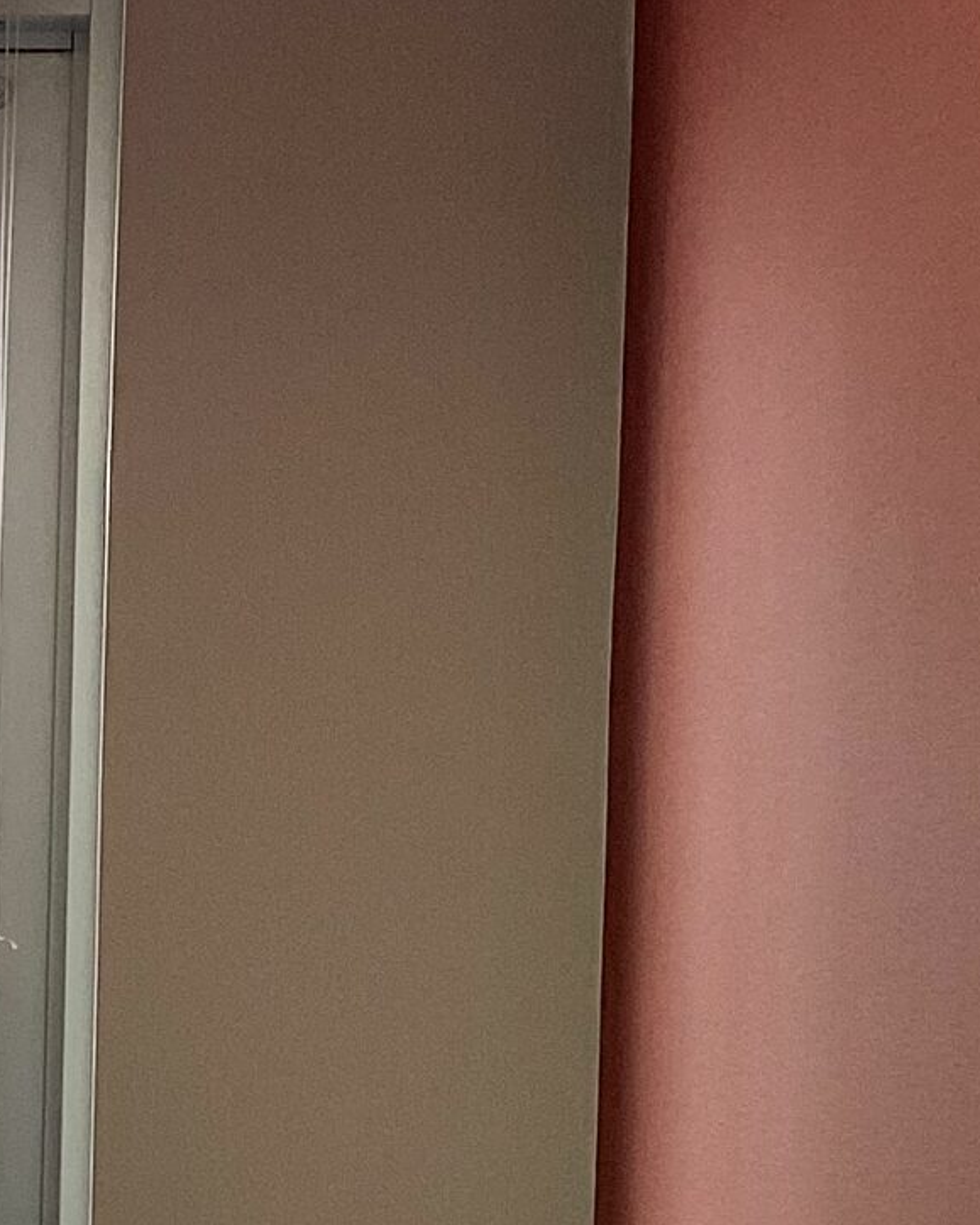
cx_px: -240
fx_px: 3880
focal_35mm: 107
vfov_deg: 17.6
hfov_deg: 13.9
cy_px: 1147
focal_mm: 3.3
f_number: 2.4
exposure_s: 1/100
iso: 64
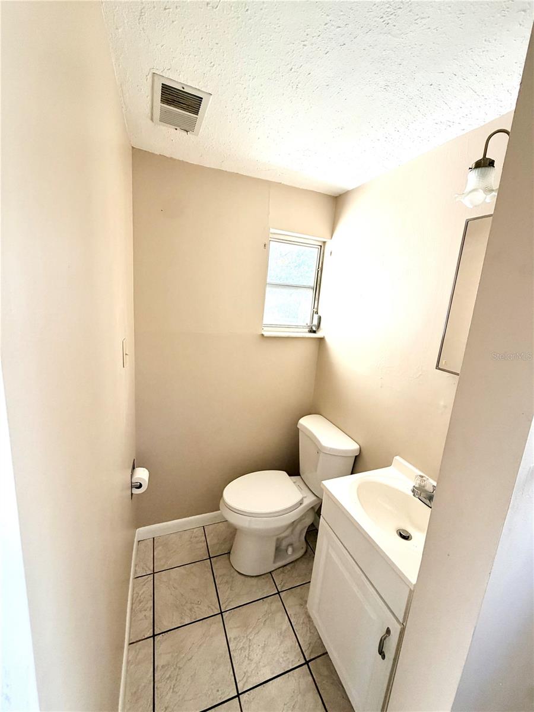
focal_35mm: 14
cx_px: 267
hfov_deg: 85.7
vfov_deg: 102.1
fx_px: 288
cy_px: 356
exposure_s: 1/121
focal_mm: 2.22
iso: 200
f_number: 2.2
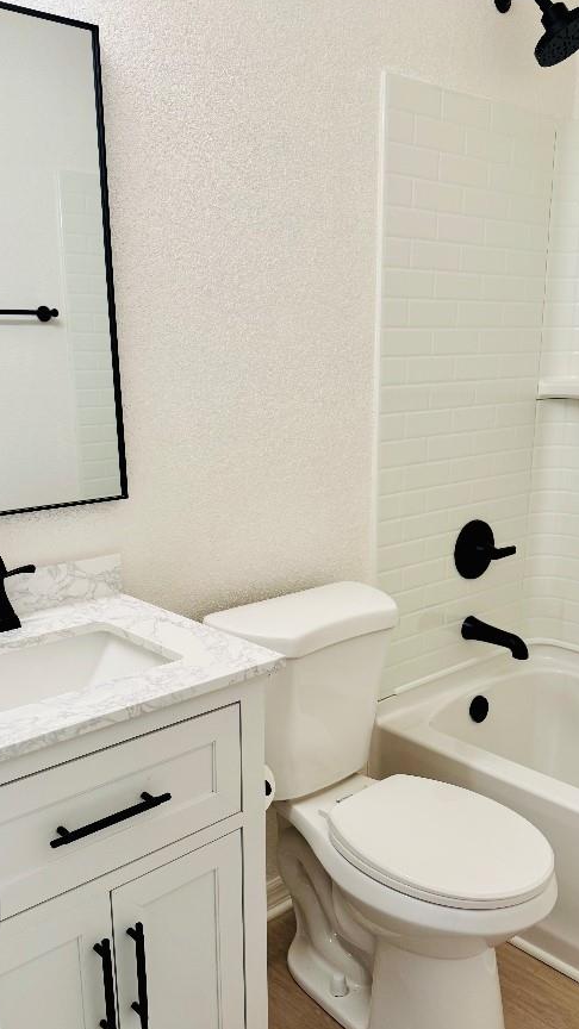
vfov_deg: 62.4
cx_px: 286
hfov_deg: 37.8
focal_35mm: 31
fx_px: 846
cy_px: 580
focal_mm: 6.76
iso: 125
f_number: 1.78
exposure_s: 1/120
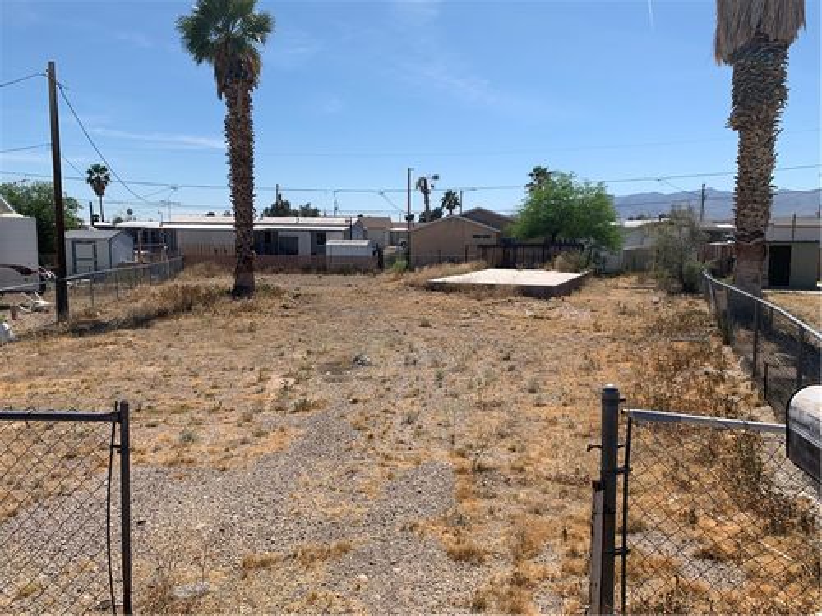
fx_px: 617
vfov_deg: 53.1
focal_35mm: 26
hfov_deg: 67.3
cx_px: 411
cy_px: 308
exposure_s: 1/3650
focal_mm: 4.25
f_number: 1.8
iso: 25
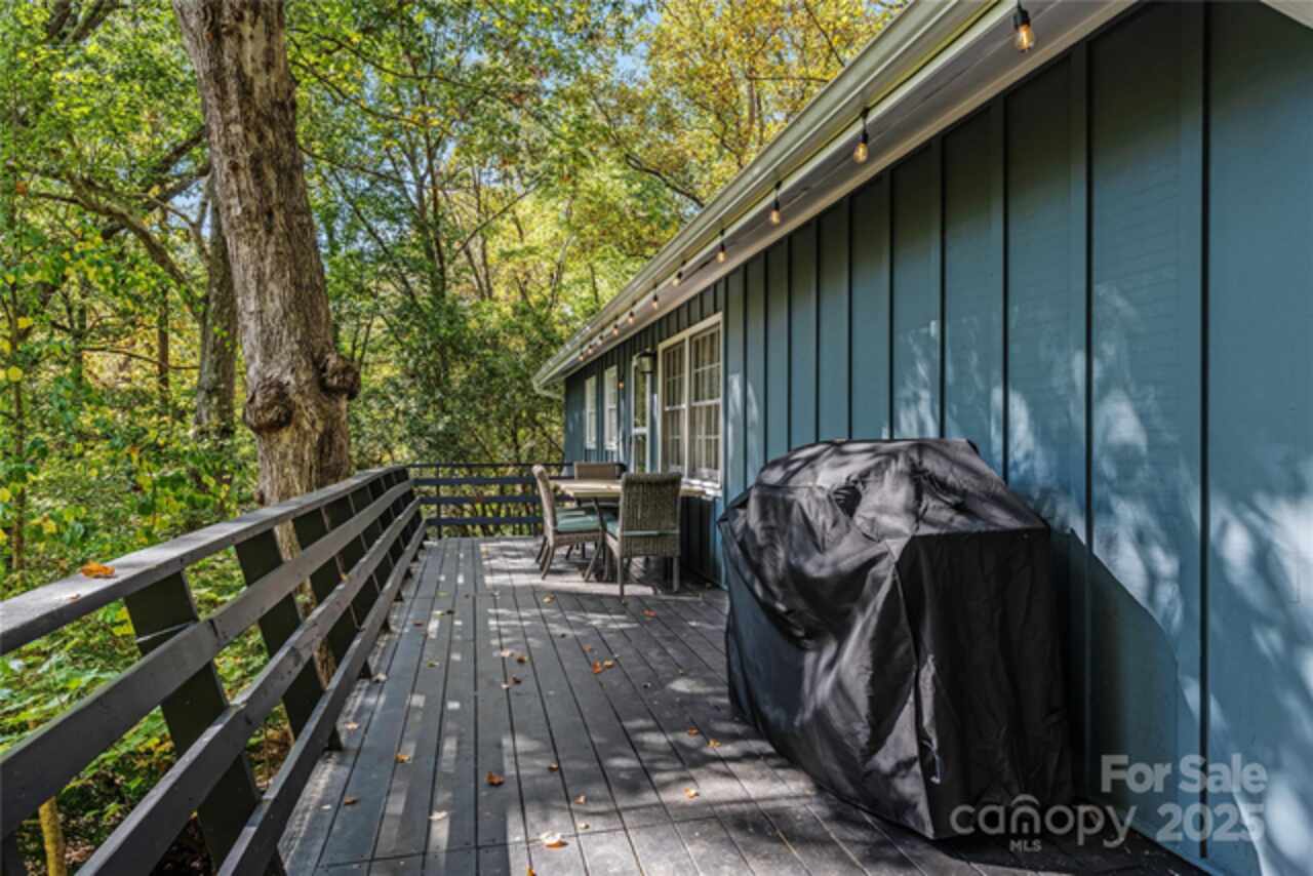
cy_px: 438
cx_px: 656
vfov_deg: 58.4
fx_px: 784
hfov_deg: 79.9
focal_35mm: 22
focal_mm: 21.5
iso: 400
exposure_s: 1/50
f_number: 8
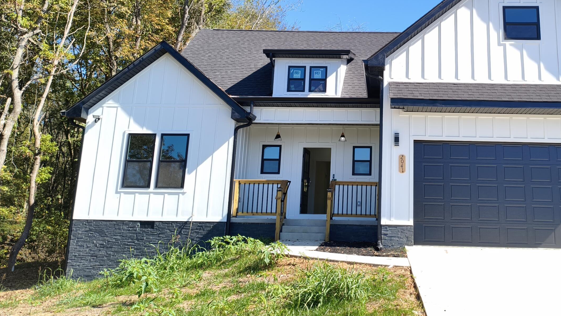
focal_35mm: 40
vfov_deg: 29.1
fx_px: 595
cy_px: 68
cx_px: 369
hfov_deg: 49.7
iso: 80
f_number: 1.5
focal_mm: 4.94
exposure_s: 1/1141
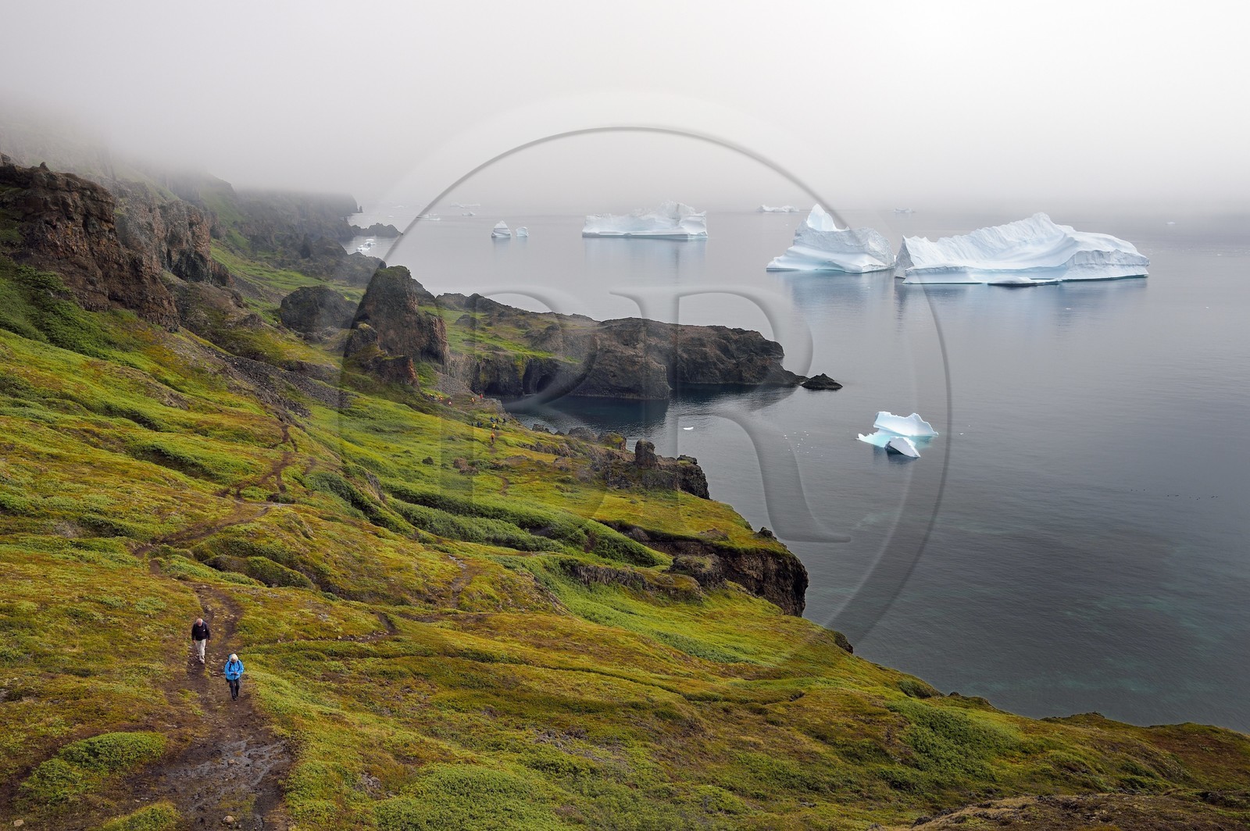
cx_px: 625
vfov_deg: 35.0
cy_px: 416
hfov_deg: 50.7
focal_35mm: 38
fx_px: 1318
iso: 200
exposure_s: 1/250
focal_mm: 38
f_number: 11
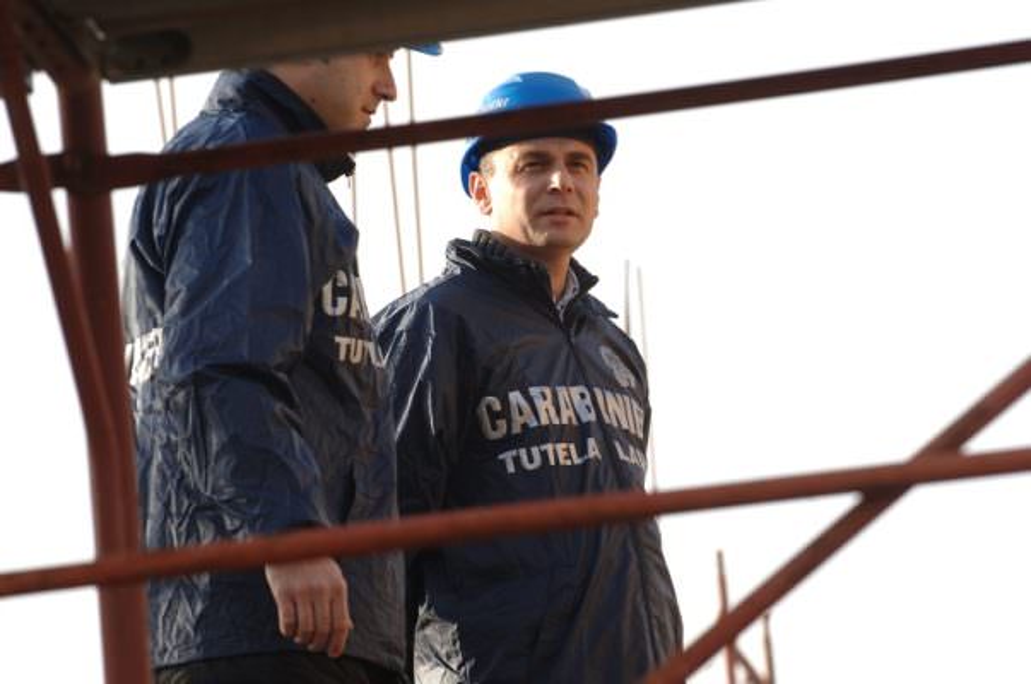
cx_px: 516
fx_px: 8578
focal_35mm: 300
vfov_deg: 4.6
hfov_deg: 6.9
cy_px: 342
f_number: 7.1
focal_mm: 200
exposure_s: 1/200
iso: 250
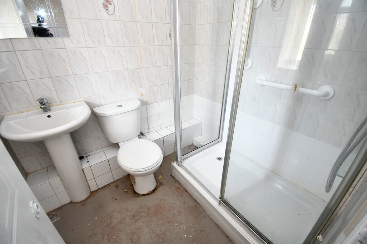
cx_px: 184
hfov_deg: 100.4
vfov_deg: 77.3
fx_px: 153
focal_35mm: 15
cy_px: 122
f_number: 4.5
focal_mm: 10
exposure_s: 1/13
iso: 560
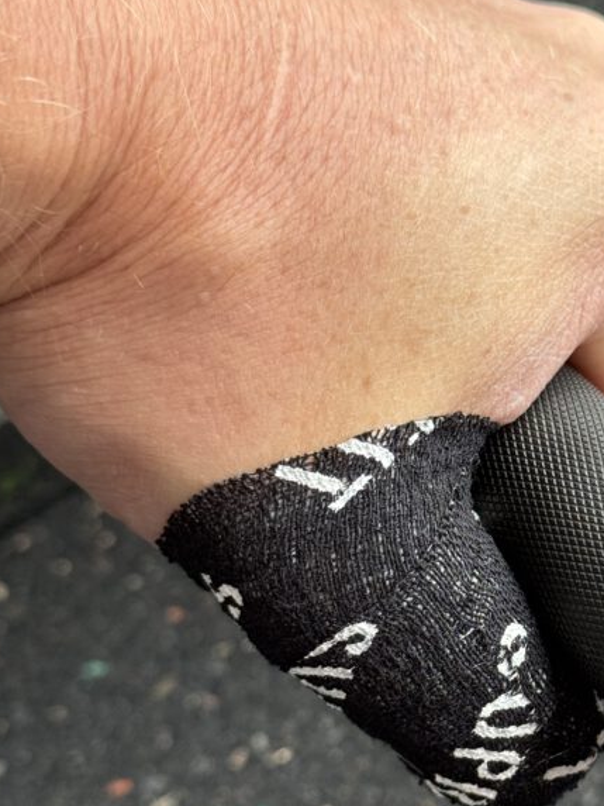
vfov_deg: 22.6
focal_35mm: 86
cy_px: 592
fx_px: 2001
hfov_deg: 17.0
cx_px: 505
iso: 80
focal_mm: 6.76
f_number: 1.78
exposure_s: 1/359
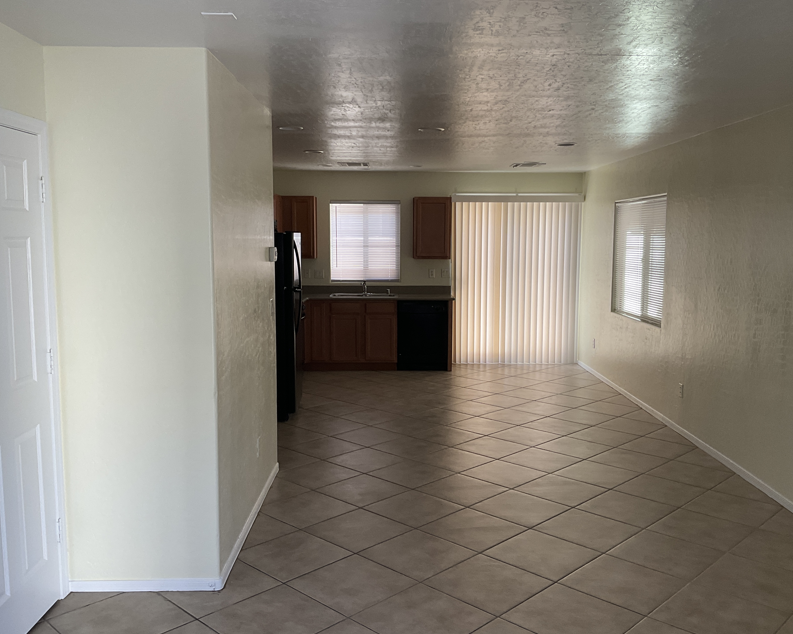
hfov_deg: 55.7
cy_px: 320
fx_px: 751
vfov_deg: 45.8
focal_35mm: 32
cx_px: 410
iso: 50
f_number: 1.8
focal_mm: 3
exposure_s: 1/60
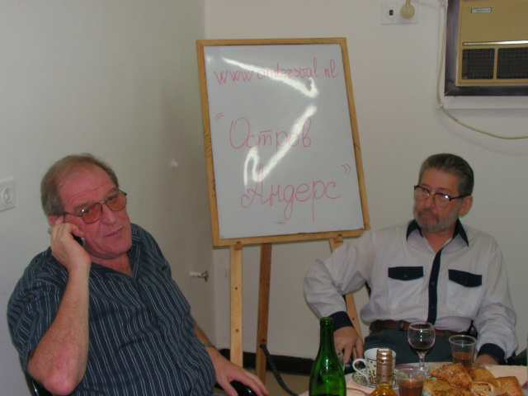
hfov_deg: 38.2
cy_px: 198
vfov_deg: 29.1
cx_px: 264
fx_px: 763
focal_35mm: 50
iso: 125
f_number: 4.8
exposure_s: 1/40
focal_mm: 8.4
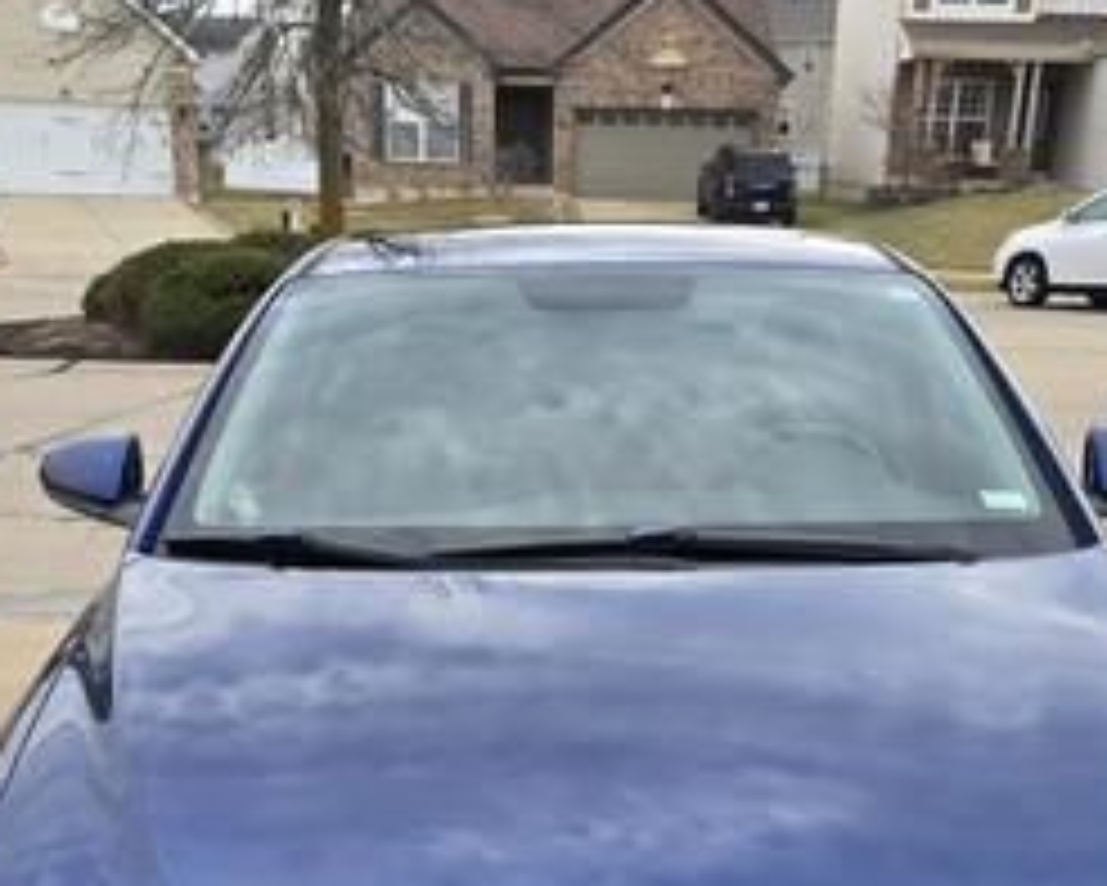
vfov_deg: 30.9
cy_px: 837
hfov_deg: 40.3
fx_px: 1508
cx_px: 572
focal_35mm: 46
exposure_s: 1/180
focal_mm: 6.3
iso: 12
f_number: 1.7
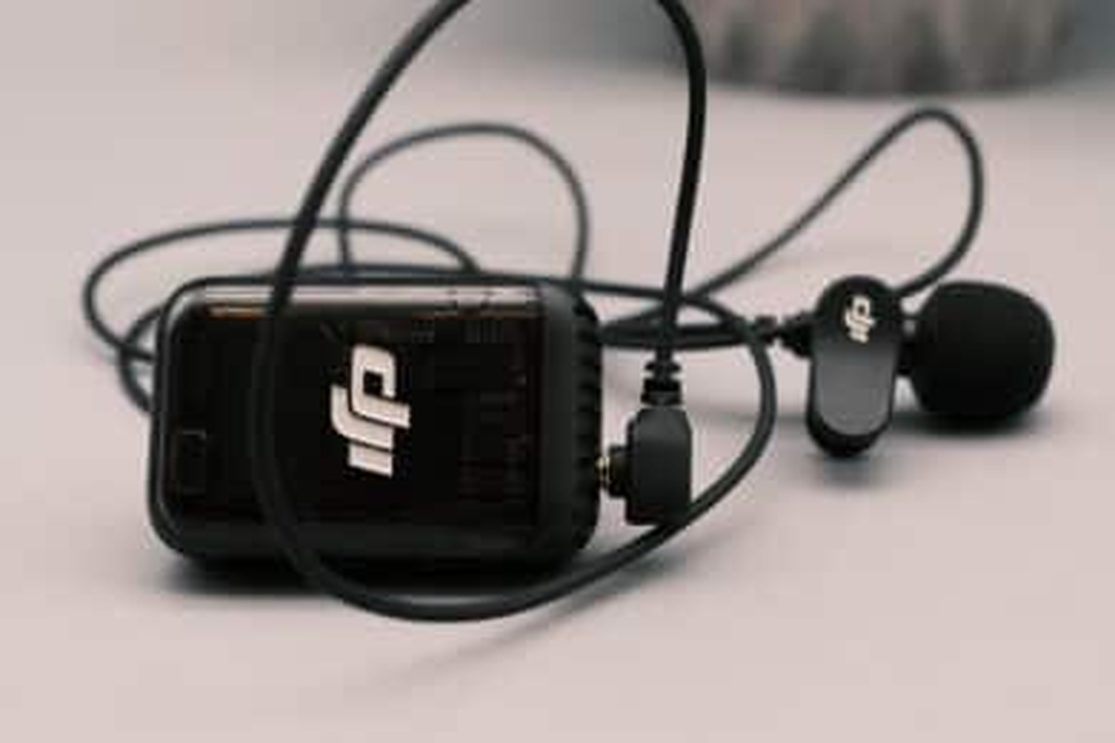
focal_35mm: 65
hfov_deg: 31.0
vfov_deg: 20.9
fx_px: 2013
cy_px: 372
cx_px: 558
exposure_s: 1/125
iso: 800
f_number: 9
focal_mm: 43.2
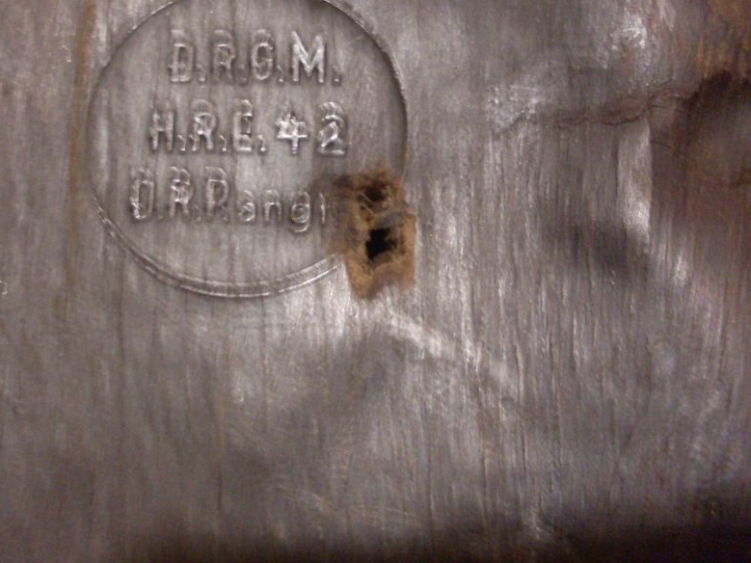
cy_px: 241
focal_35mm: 45
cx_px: 341
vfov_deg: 32.1
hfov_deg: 42.0
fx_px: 976
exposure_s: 1/4
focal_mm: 6.3
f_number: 2.8
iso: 200
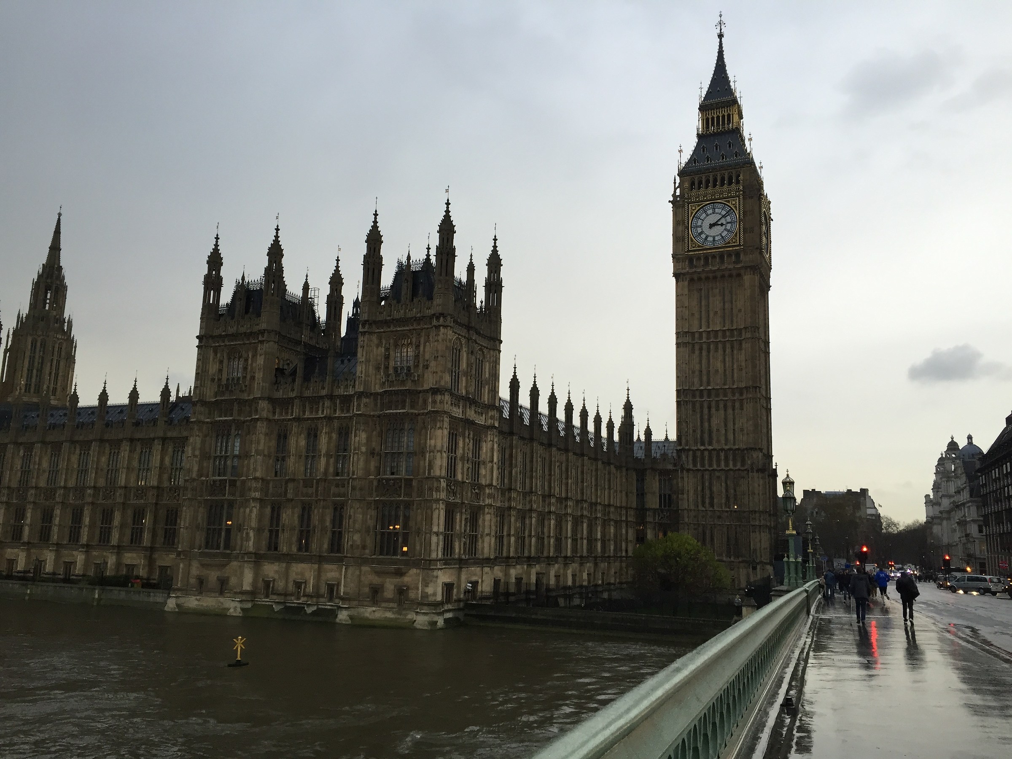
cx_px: 506
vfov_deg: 48.2
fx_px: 848
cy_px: 380
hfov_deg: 61.7
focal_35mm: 29
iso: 32
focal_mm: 4.15
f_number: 2.2
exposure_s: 1/40
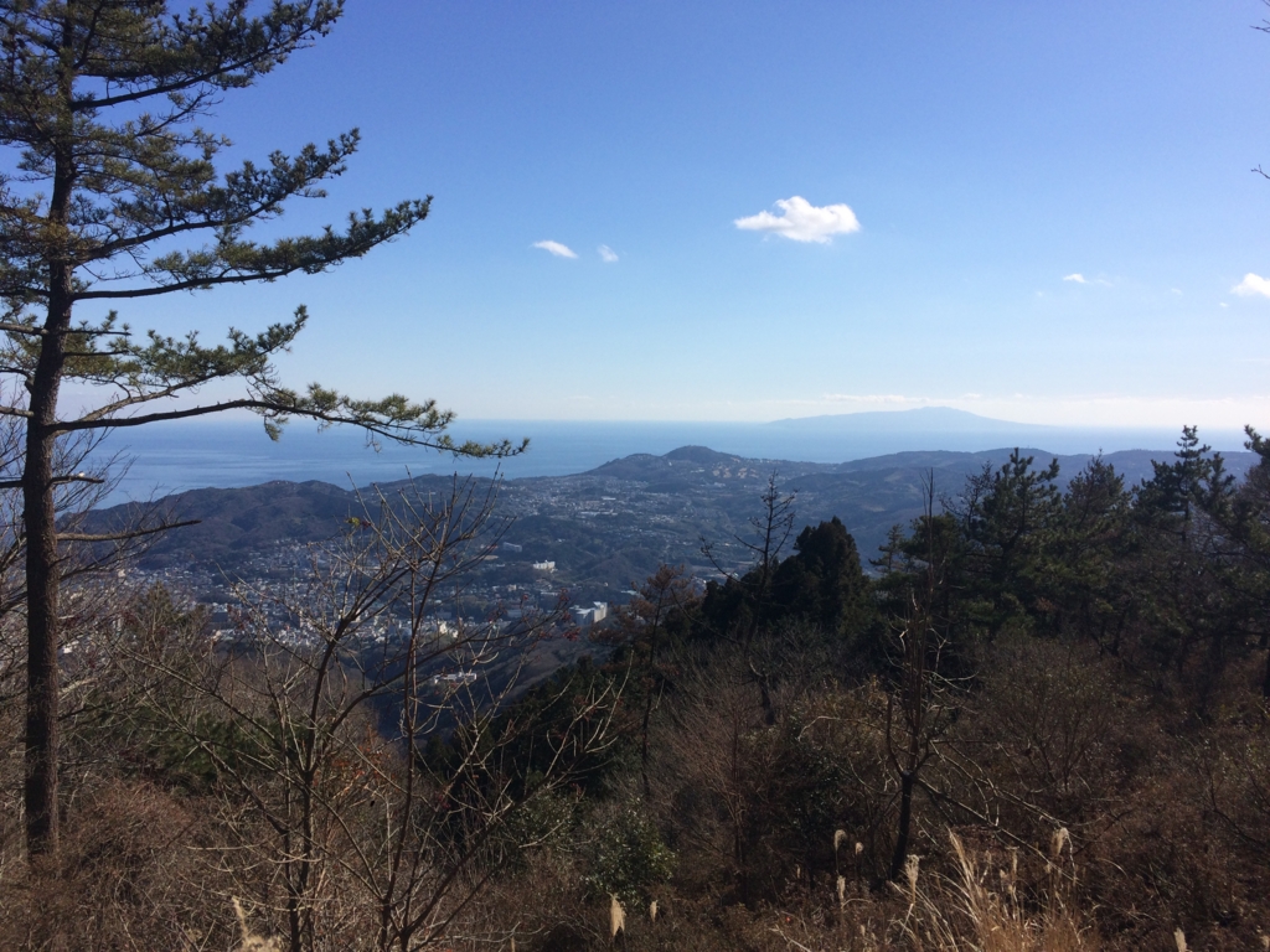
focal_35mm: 29
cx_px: 635
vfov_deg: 48.2
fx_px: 1064
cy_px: 476
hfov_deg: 61.7
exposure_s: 1/3165
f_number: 2.2
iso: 32
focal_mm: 4.15
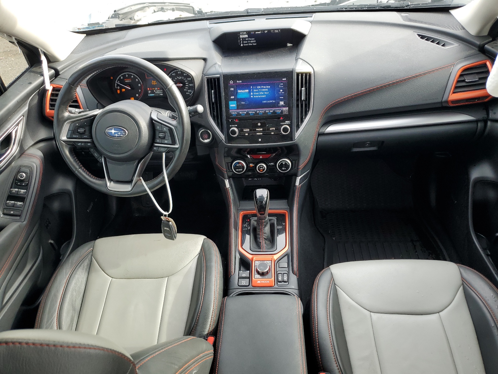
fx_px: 374
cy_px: 187
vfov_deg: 53.1
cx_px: 249
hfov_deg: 67.3
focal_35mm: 26
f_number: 1.5
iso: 50
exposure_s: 1/167
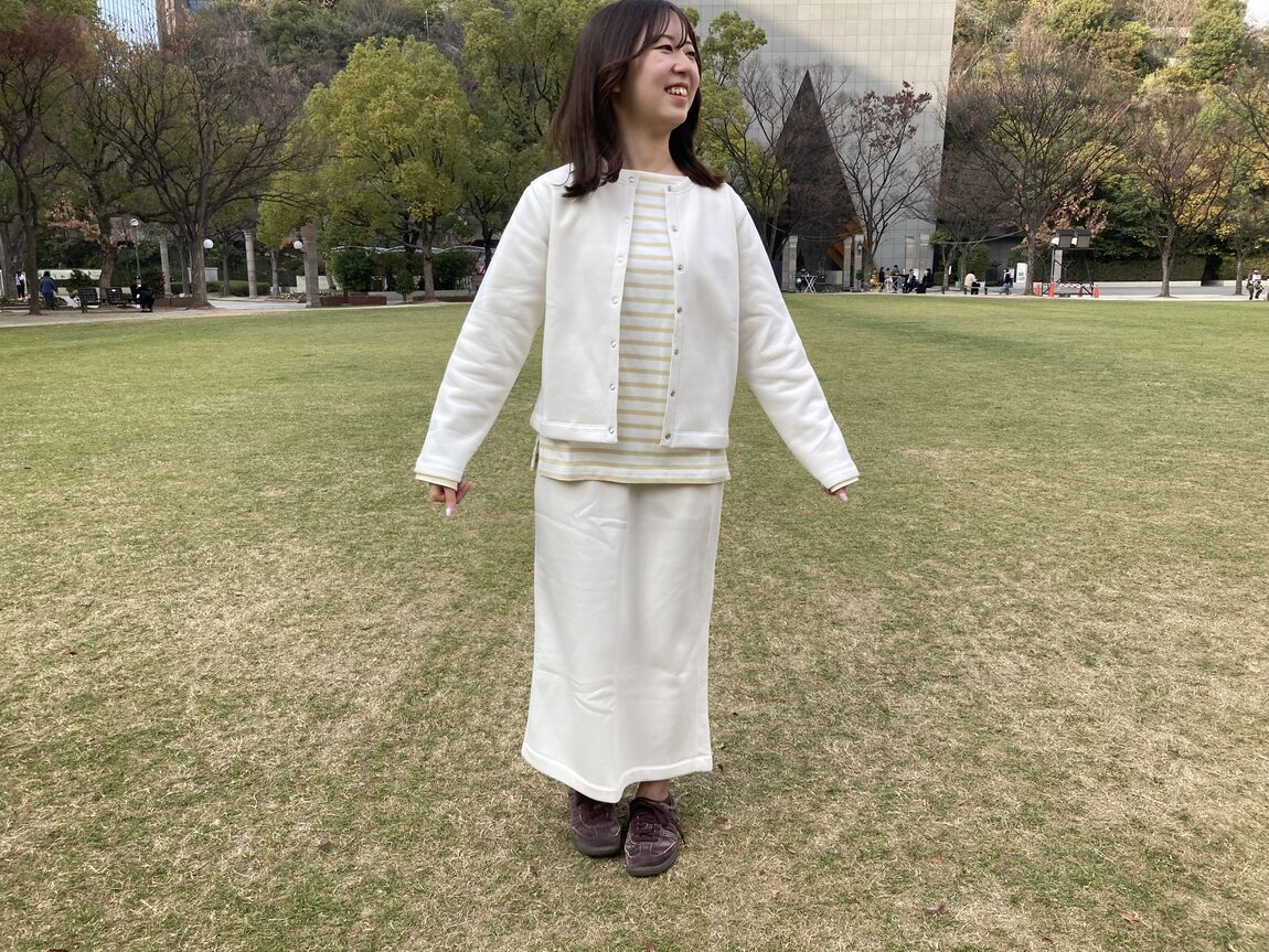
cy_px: 476
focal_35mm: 28
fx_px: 1027
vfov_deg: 49.8
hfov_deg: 63.4
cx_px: 634
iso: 20
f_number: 1.8
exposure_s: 1/454
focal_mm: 3.99
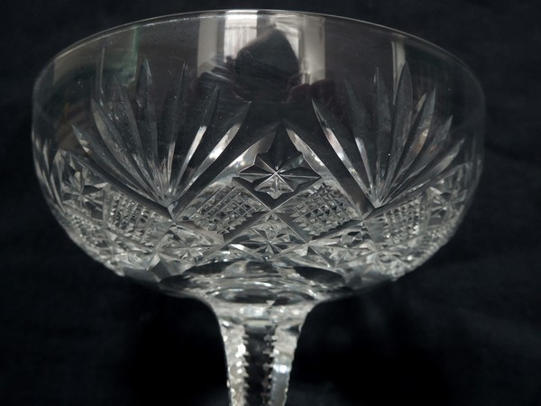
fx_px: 625
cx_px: 270
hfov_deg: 46.8
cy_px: 203
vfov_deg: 36.0
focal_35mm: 40
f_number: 3.9
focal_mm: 7.1
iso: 200
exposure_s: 1/30
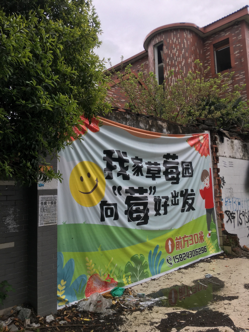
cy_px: 166
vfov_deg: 61.7
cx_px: 124
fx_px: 278
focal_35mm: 29
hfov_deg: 48.2
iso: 25
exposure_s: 1/293
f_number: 2.2
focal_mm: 4.15
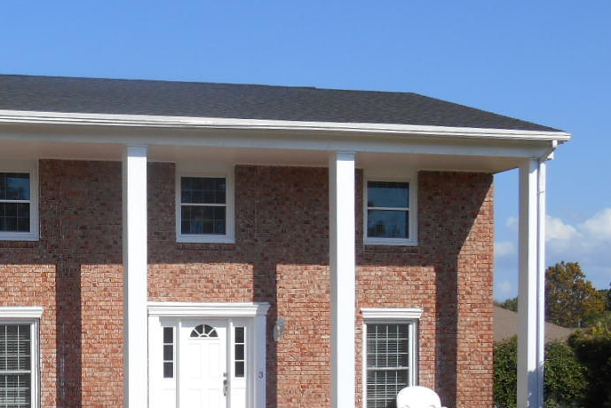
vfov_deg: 17.7
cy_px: 431
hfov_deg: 26.0
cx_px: 41
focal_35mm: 75
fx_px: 1273
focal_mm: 5.5
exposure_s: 1/1000
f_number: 3.6
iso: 80
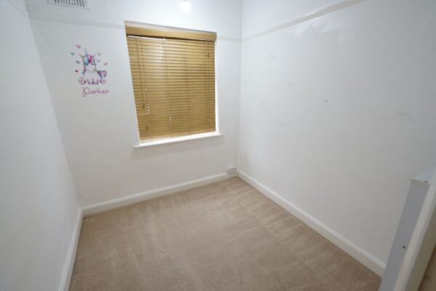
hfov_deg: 96.7
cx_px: 218
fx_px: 194
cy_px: 146
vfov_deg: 73.7
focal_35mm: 16
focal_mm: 16
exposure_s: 1/5
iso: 400
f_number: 7.1
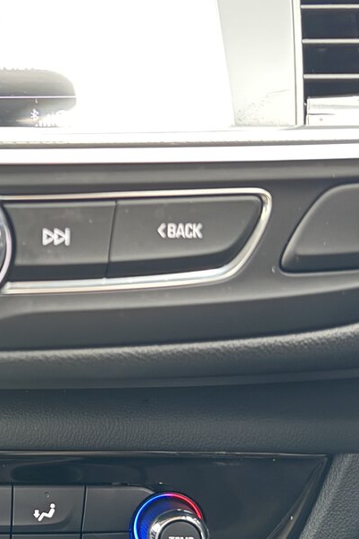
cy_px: 339
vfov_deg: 37.3
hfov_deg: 23.6
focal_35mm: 53
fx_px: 793
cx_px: -55
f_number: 1.78
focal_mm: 6.76
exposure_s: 1/25
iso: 1600
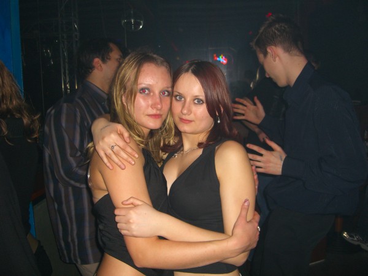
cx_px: 184
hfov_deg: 49.0
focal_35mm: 38
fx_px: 404
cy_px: 138
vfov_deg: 37.7
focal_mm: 7.9
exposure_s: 1/60
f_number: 2.8
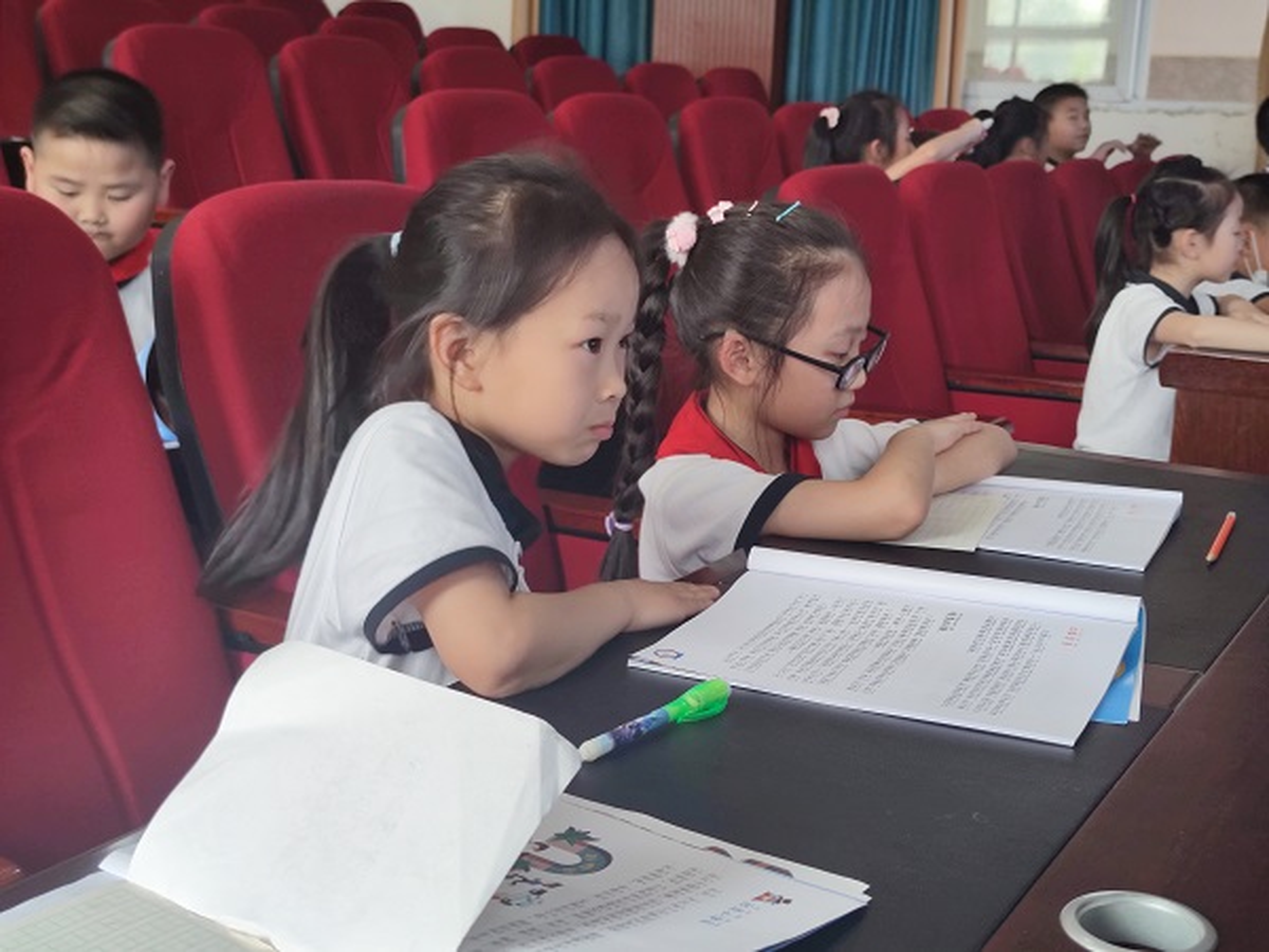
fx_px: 1540
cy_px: 476
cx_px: 634
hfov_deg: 44.8
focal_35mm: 42
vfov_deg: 34.3
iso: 89
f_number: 1.69
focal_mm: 6.72
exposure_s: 1/100
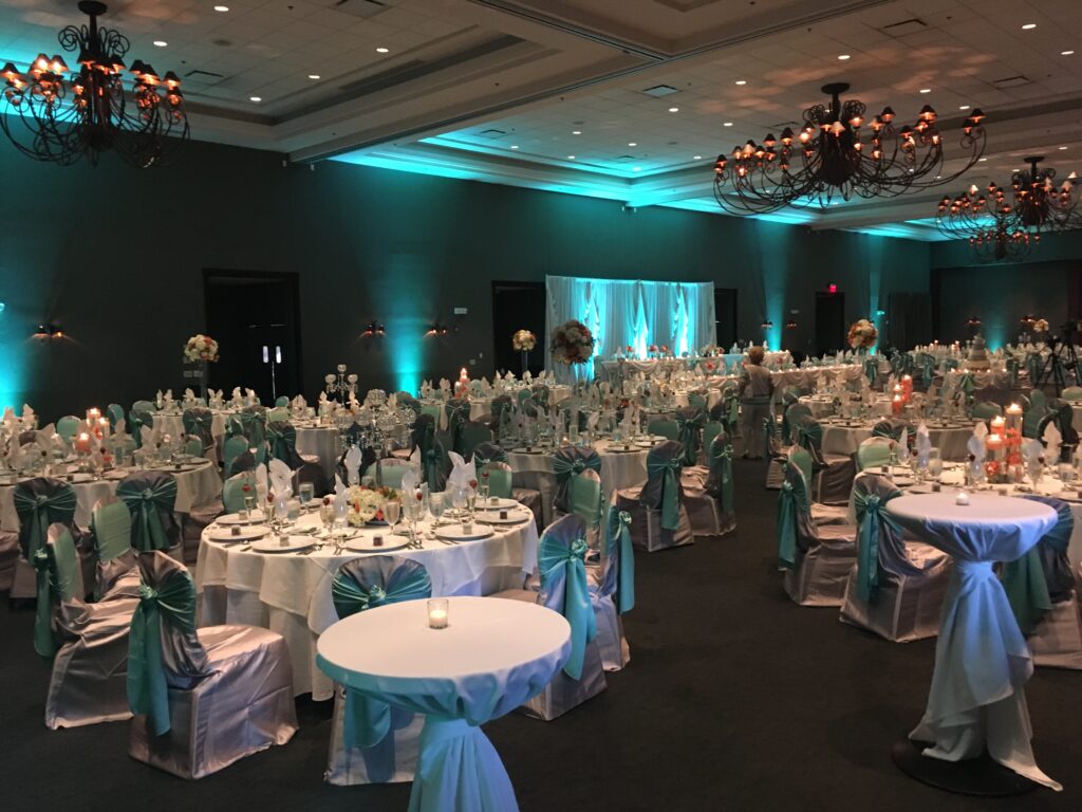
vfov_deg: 48.2
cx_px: 541
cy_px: 406
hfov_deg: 61.7
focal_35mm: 29
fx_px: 906
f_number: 2.2
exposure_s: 1/17
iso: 200
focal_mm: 4.15
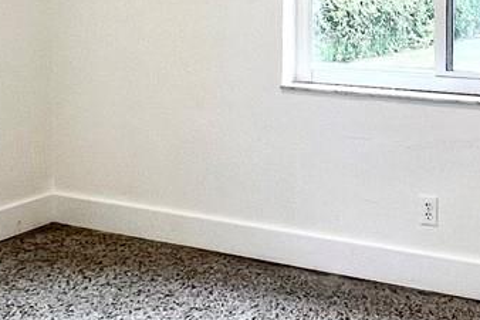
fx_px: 853
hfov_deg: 31.2
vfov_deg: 20.4
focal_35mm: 64
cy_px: -18
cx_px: 320
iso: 125
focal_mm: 1.57
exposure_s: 1/120
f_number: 1.8
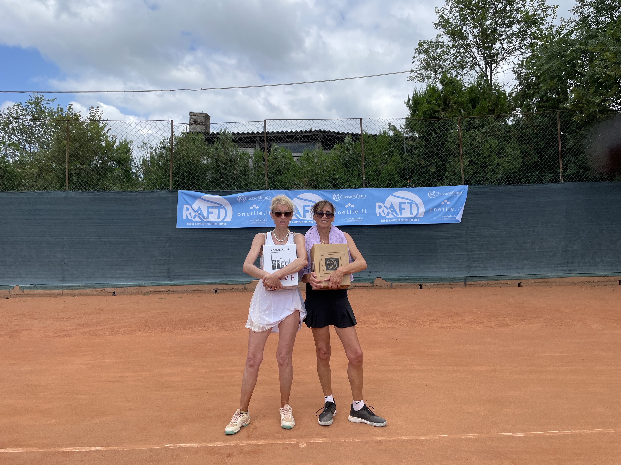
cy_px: 232
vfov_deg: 53.1
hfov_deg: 67.3
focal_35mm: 26
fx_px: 466
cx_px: 310
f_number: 1.6
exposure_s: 1/3040
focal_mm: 4.2
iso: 32
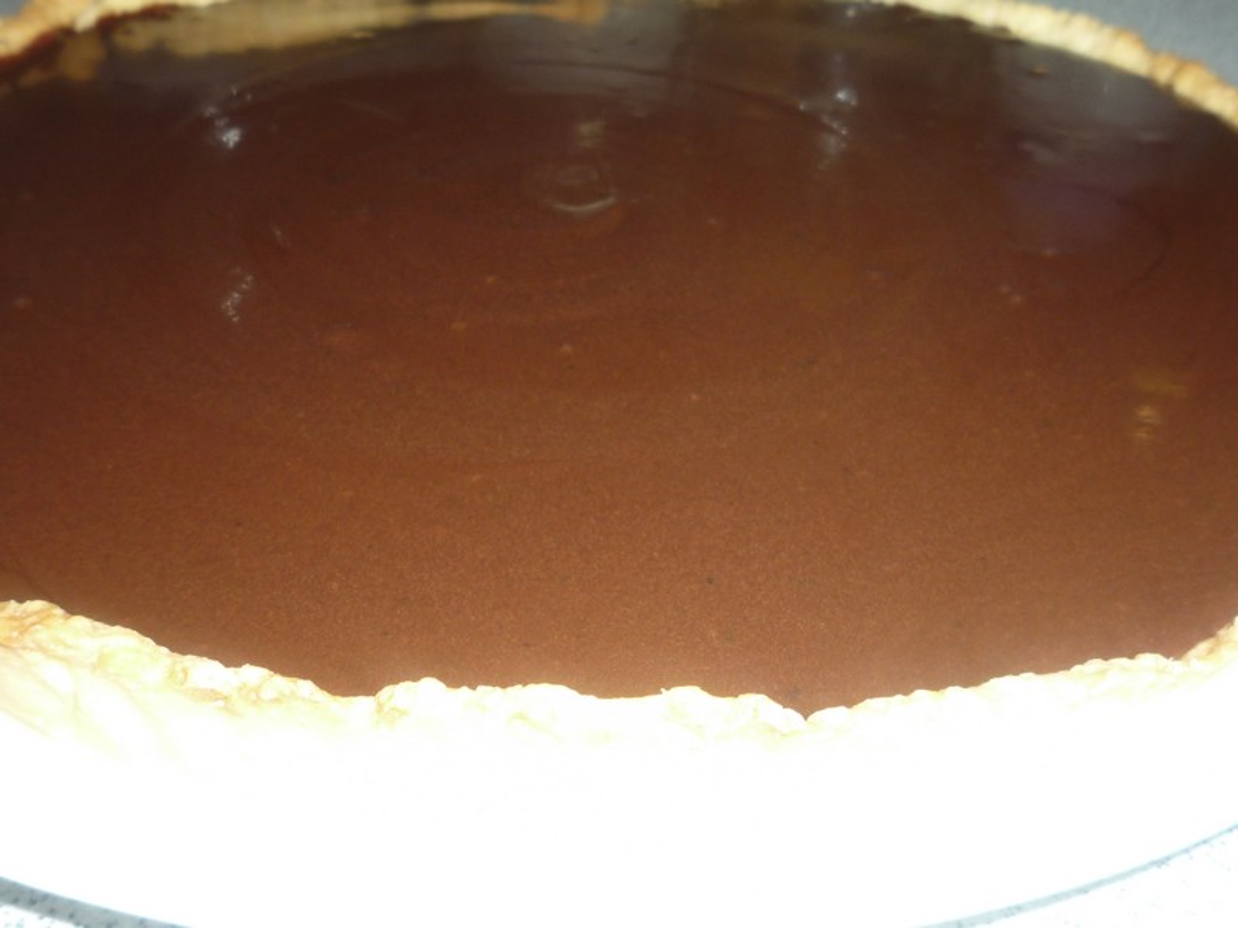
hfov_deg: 40.4
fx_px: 1681
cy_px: 464
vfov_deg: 30.9
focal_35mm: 47
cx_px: 619
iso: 100
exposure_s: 1/30
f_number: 4
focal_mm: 5.8
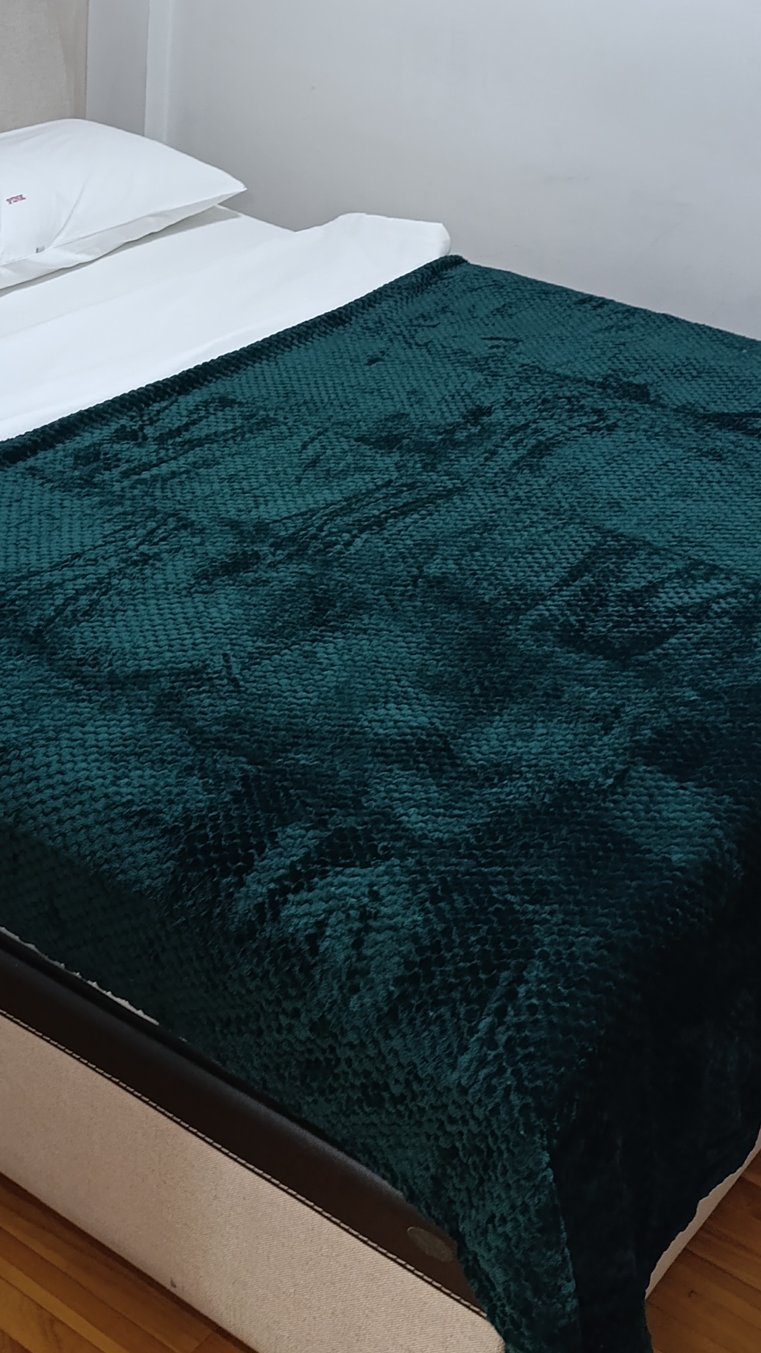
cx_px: 255
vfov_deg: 39.8
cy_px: 400
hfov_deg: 23.4
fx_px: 1829
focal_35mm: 51
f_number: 1.6
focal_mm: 6.14
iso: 1000
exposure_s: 1/50
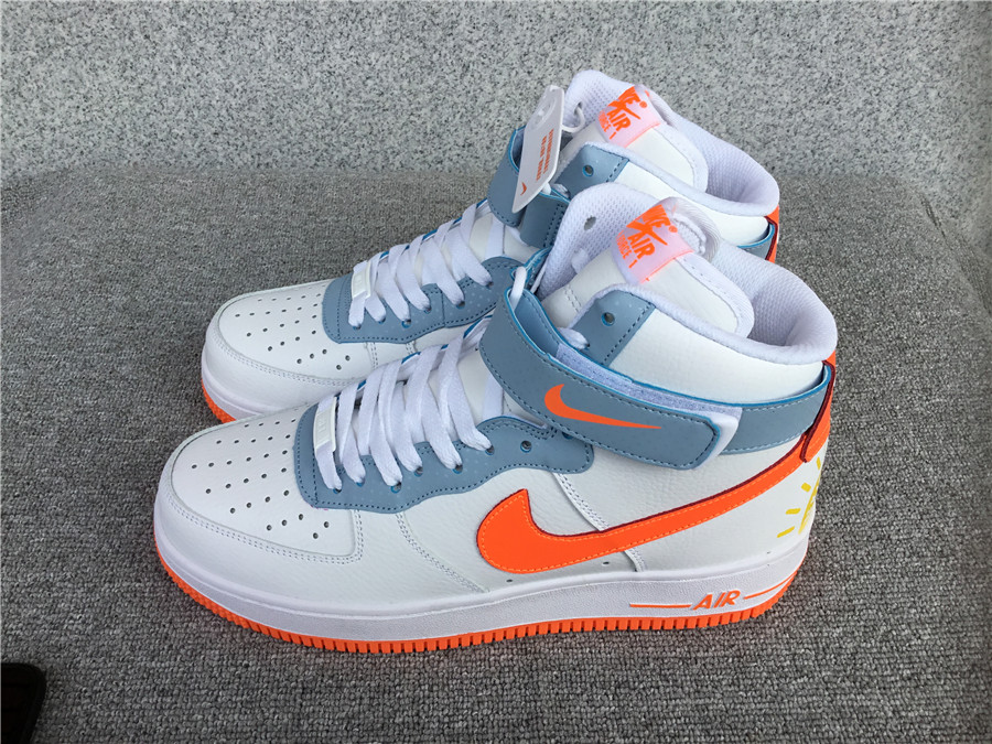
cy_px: 372
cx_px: 496
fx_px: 888
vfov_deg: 45.4
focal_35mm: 31
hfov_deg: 58.4
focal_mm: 3.3
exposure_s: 1/691
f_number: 2.4
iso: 25
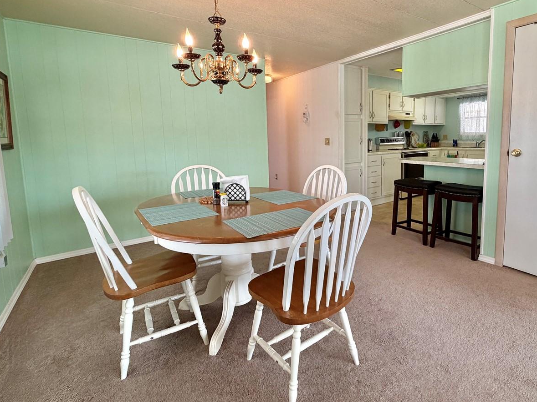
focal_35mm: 19
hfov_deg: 83.7
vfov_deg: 68.2
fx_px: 295
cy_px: 167
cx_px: 322
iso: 200
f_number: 2.2
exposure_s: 1/120
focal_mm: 2.22
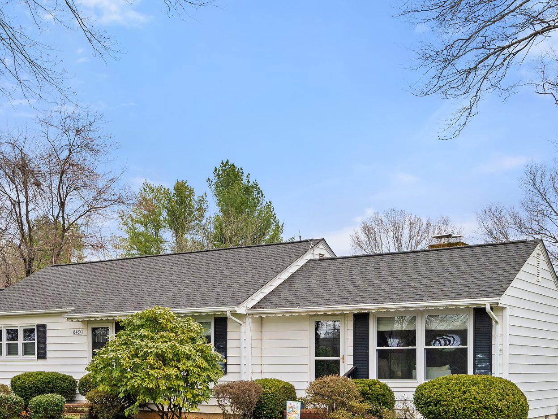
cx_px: 236
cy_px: 292
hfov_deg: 38.8
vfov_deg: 29.4
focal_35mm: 49
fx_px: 790
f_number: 8
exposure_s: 1/800
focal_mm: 31
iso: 400
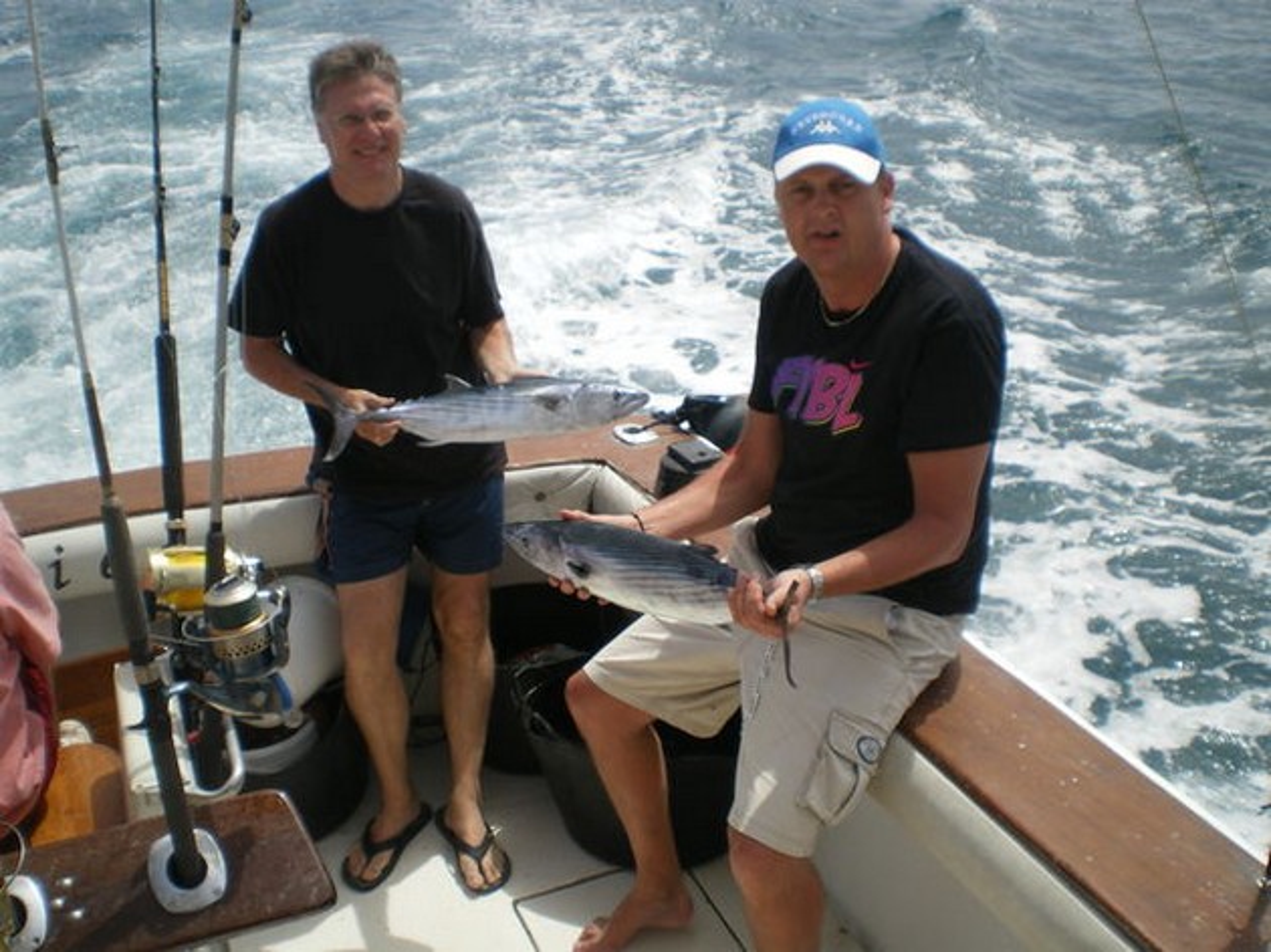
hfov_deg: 51.4
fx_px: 1321
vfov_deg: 39.6
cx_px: 636
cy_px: 476
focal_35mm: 36
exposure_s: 1/400
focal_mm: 6.3
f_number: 4.6
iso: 50
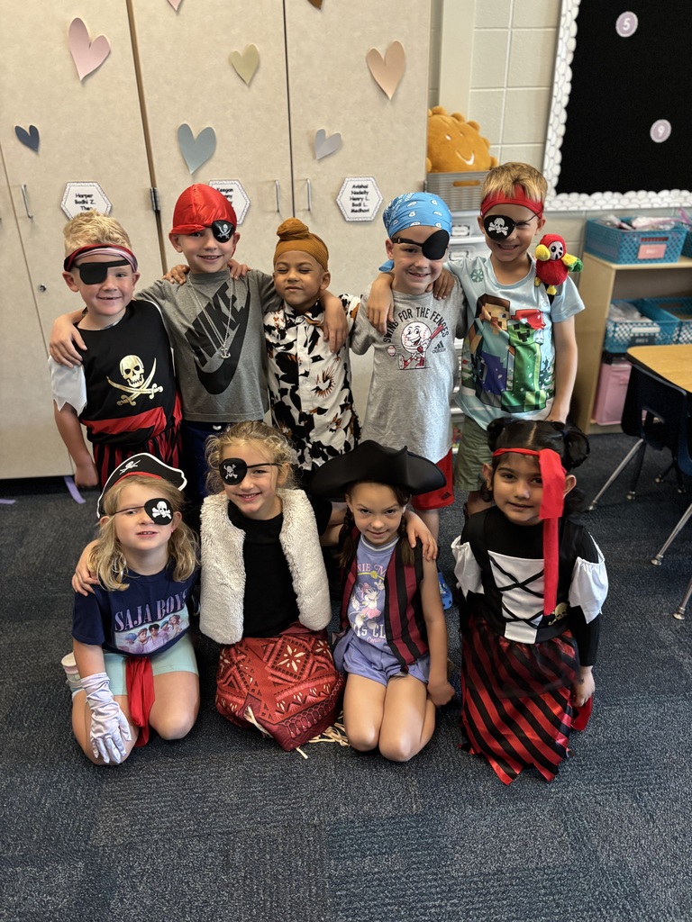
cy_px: 461
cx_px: 346
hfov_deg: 53.1
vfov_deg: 67.3
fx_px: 693
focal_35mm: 26
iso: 640
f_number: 1.6
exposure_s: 1/30
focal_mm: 5.96
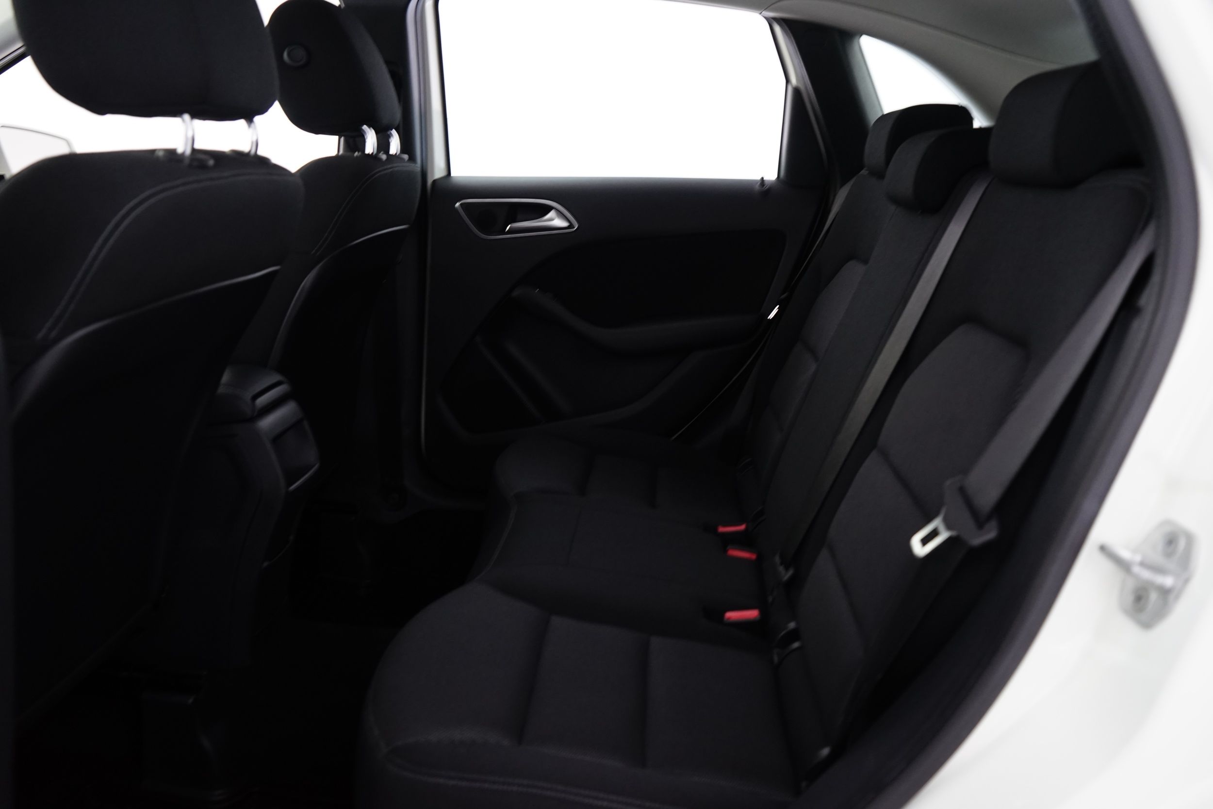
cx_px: 606
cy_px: 404
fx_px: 977
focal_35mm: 29
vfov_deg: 45.0
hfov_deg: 63.7
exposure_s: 1/8
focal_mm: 29
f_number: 5
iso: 1250
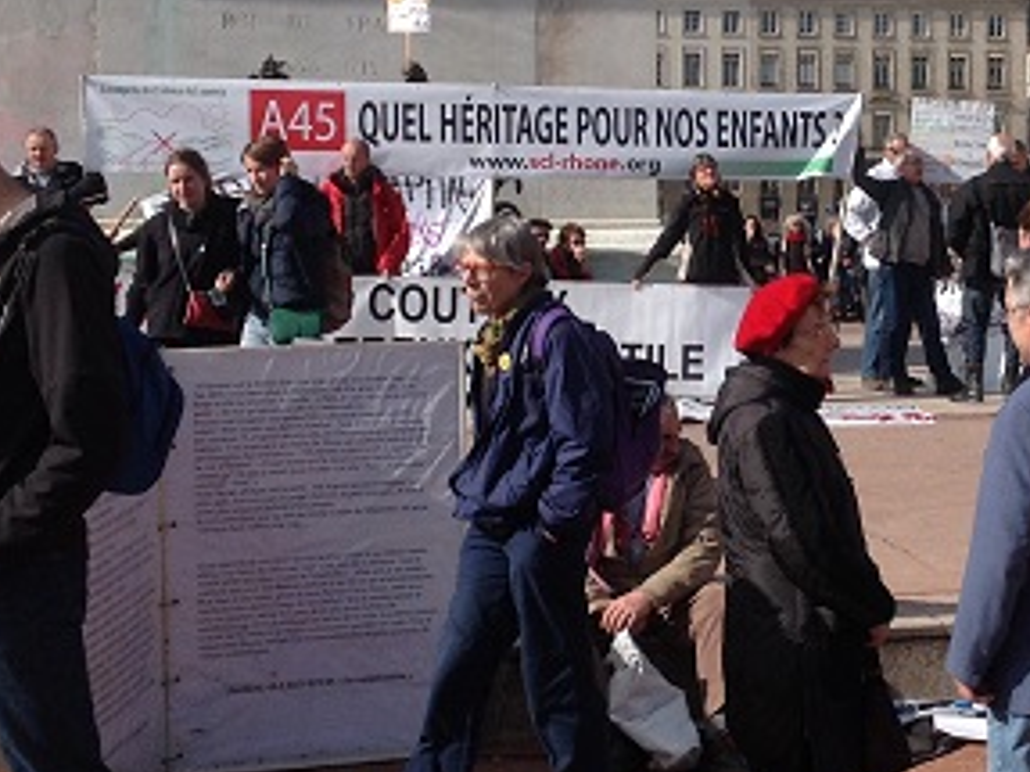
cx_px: 861
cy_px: 305
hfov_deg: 24.5
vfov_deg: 18.9
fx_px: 2320
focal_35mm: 78
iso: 50
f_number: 2.4
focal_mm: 4.28
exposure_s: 1/2519
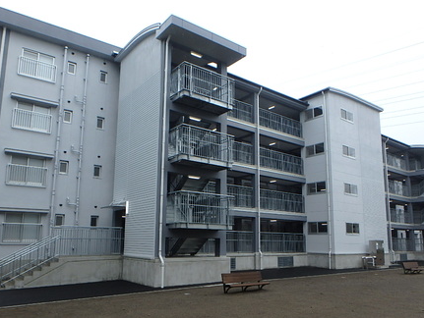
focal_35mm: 27
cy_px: 187
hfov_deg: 65.3
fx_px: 331
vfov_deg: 51.2
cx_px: 211
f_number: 3.5
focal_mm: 3.7
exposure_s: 1/320
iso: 125
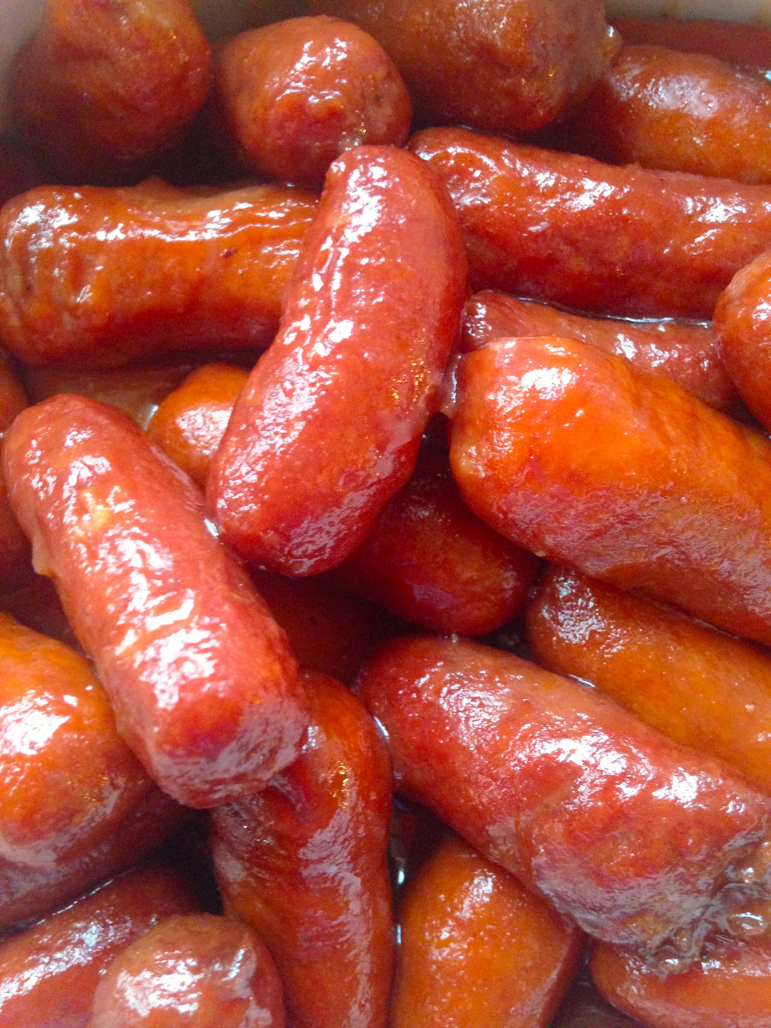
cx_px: 386
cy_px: 514
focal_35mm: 33
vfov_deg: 55.4
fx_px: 980
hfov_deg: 42.9
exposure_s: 1/15
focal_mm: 4.12
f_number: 2.4
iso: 400
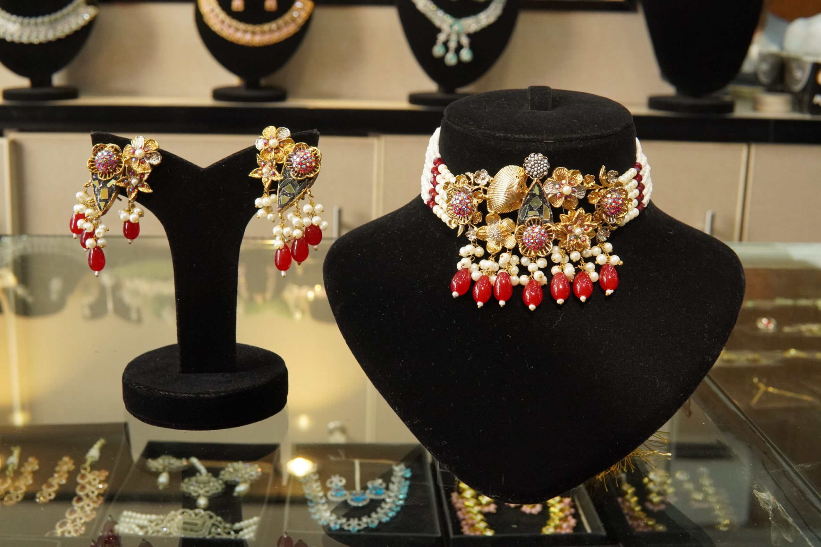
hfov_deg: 43.6
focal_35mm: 45
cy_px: 274
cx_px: 410
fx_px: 1026
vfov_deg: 29.9
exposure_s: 1/80
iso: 2000
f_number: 8
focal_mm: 30
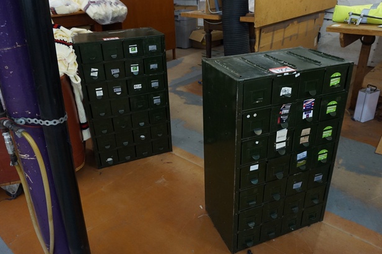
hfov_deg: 65.5
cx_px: 199
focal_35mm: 28
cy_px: 116
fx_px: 297
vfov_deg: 46.3
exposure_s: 1/160
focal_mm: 16
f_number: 4
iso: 1600
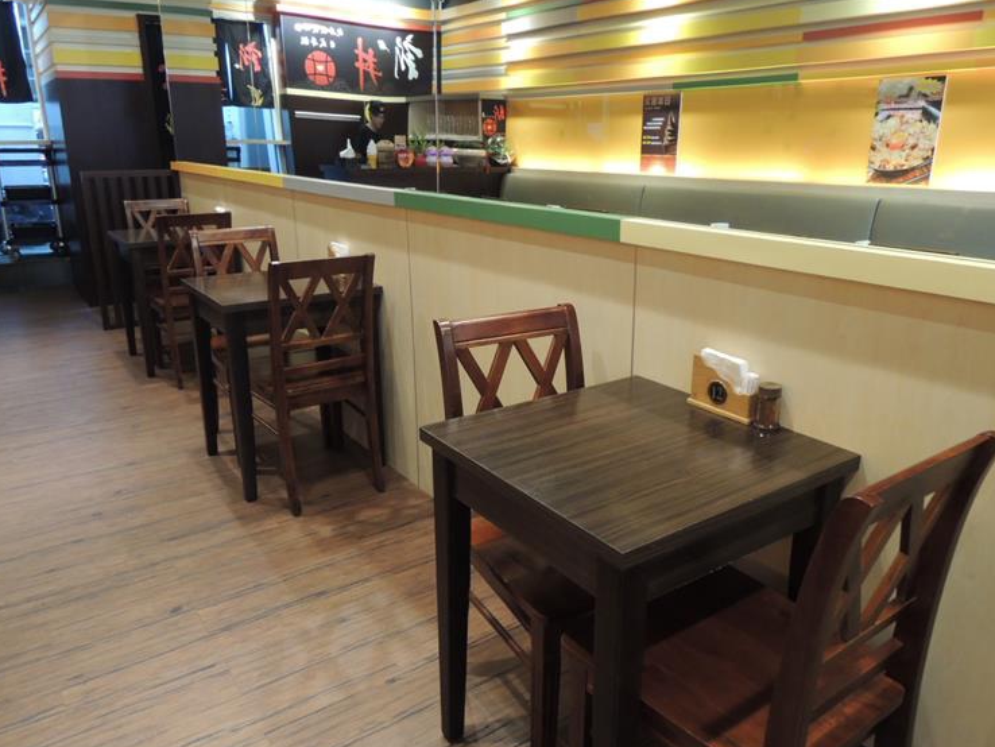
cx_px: 523
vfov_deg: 53.1
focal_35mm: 26
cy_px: 365
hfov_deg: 67.2
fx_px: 748
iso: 400
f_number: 2.8
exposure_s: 1/13
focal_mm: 4.3
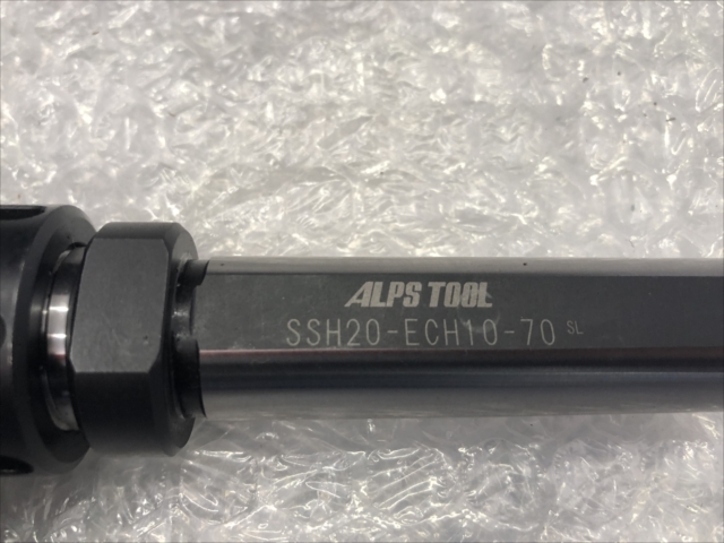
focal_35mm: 28
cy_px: 272
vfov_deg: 49.7
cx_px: 362
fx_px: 586
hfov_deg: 63.4
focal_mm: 3.99
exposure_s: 1/30
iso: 32
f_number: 1.8
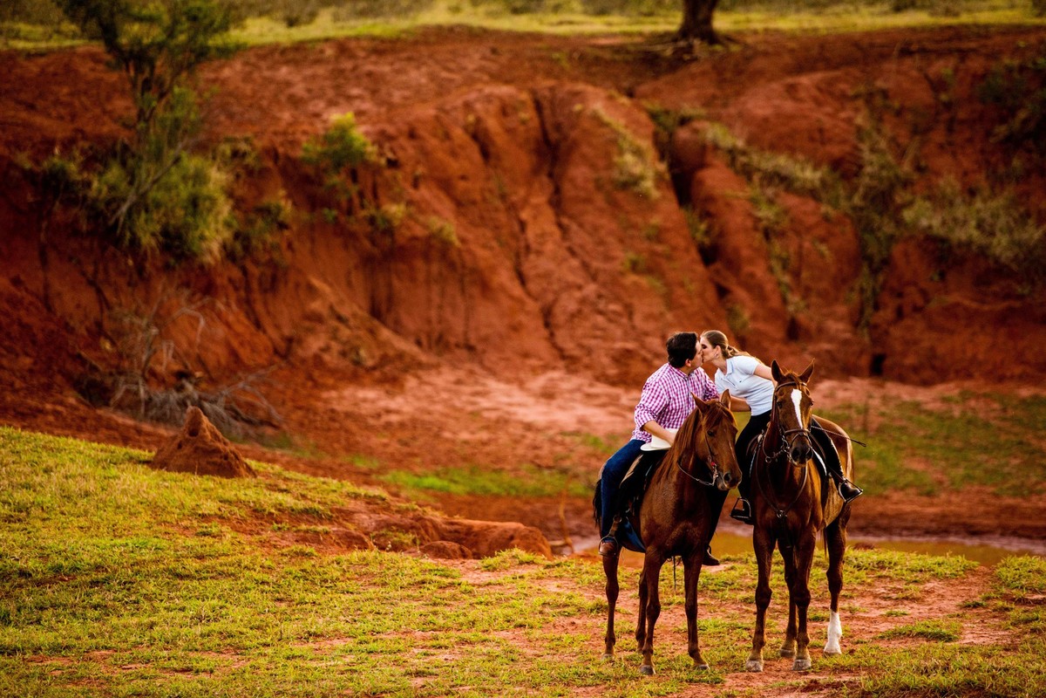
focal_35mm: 200
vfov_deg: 6.9
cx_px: 523
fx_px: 5811
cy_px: 349
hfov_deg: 10.3
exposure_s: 1/500
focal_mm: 200
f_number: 3.2
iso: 800
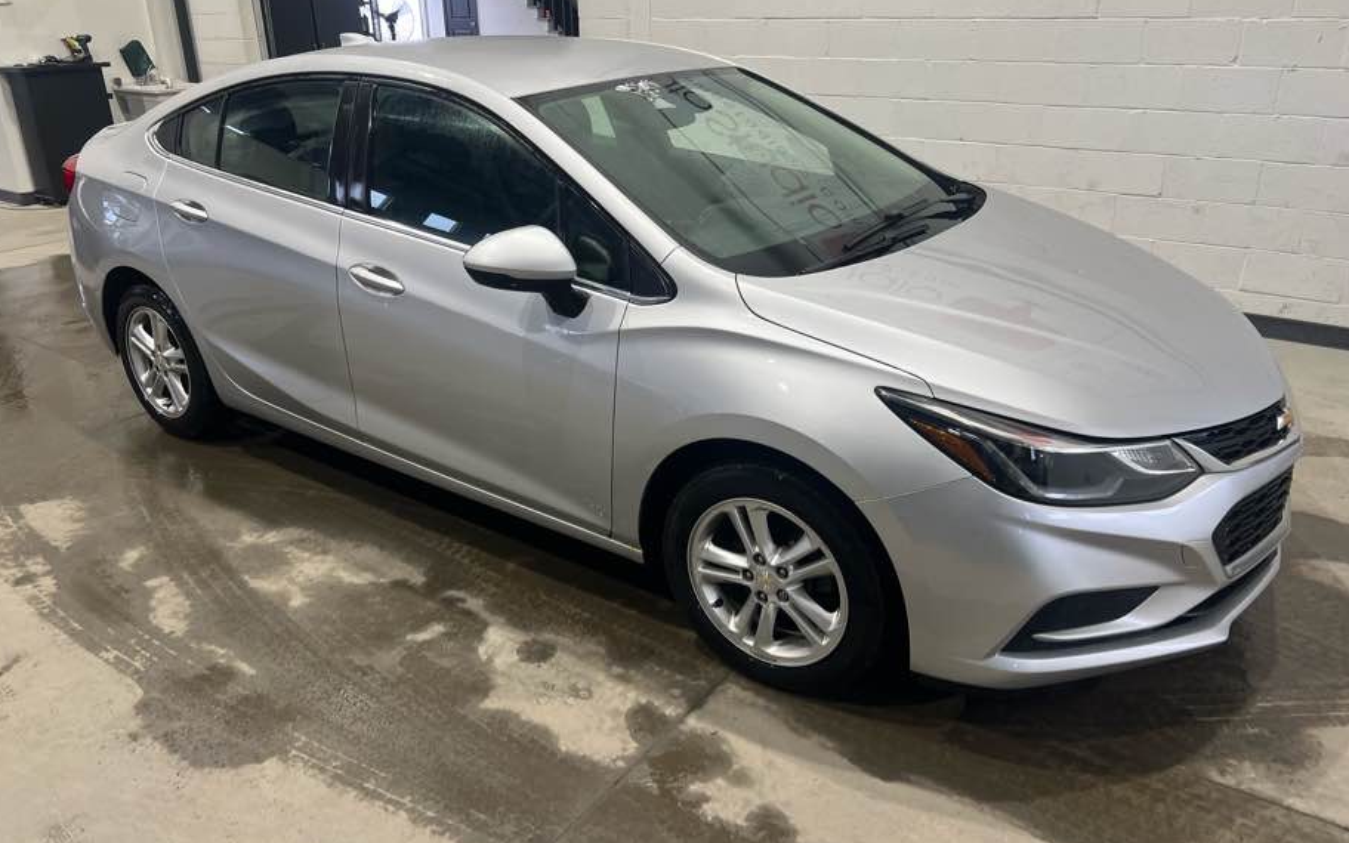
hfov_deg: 66.5
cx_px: 674
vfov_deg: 44.5
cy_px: 403
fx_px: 1029
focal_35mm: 28
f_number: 1.5
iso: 80
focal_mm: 5.7
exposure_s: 1/120
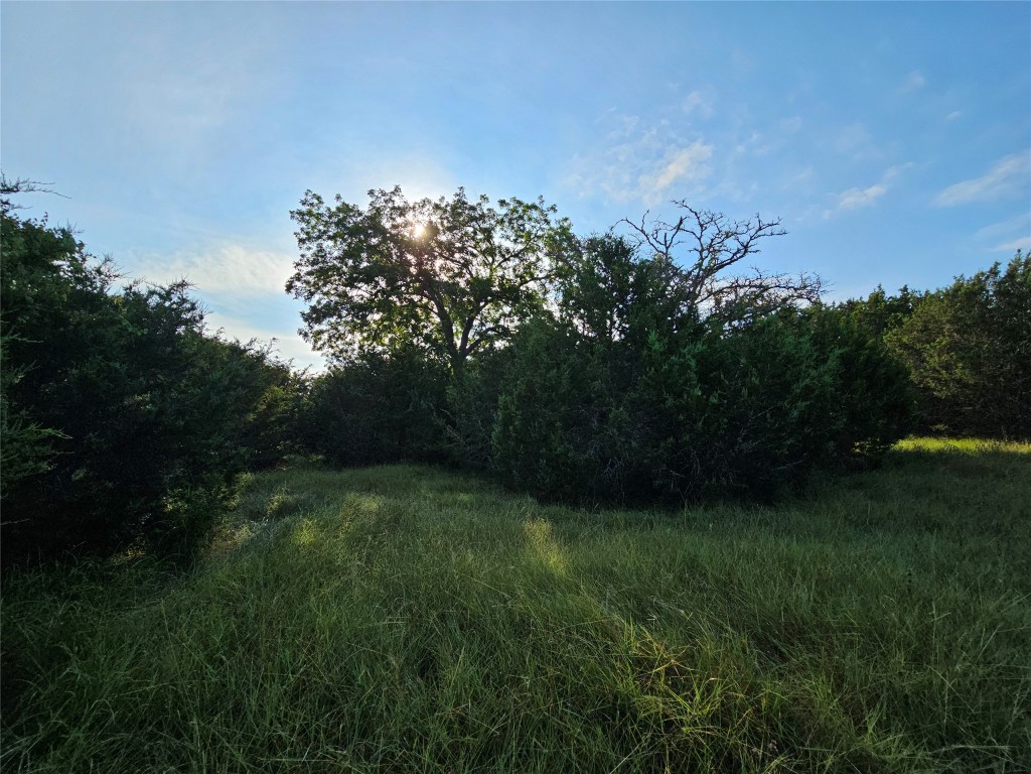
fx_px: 387
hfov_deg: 106.2
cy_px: 387
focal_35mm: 13
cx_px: 516
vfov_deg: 89.9
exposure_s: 1/1910
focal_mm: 2.2
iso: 50
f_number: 2.2
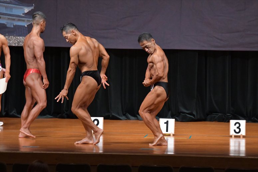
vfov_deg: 6.1
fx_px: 1612
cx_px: 129
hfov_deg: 9.2
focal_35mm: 225
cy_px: 86
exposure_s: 1/400
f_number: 5.6
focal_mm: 150
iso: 6400
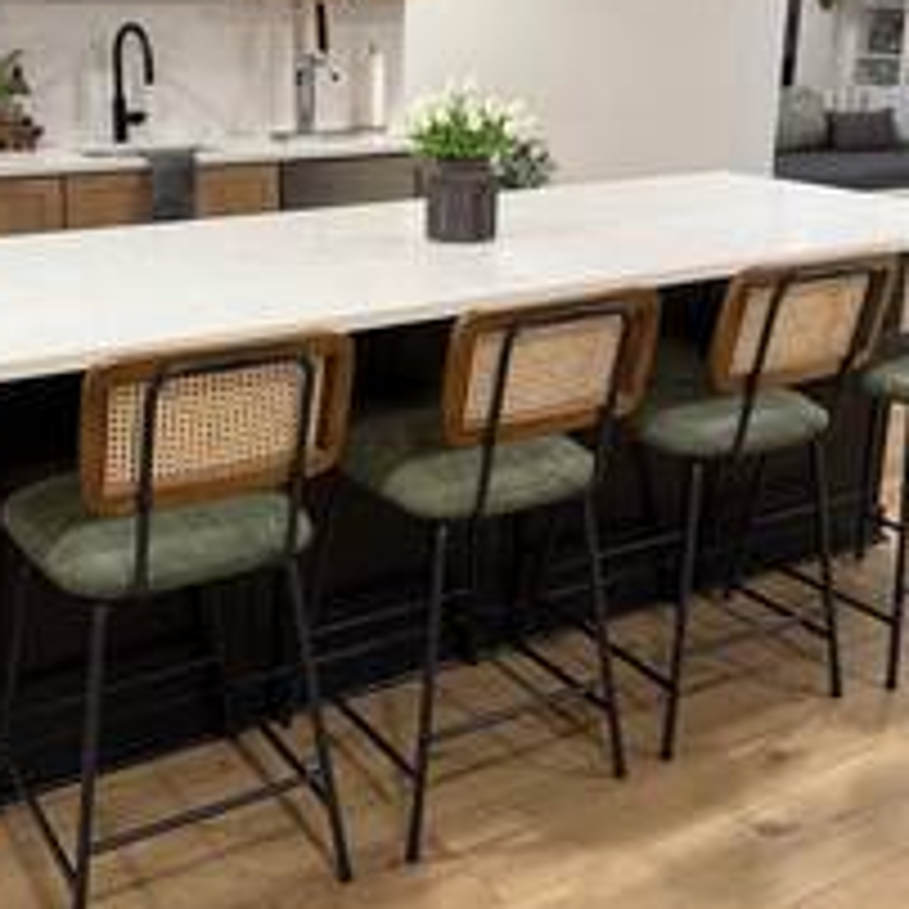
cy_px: 328
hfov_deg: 39.7
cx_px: 333
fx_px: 1248
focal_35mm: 42
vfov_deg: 39.7
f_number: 1.78
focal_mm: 6.76
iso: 125
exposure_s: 1/60
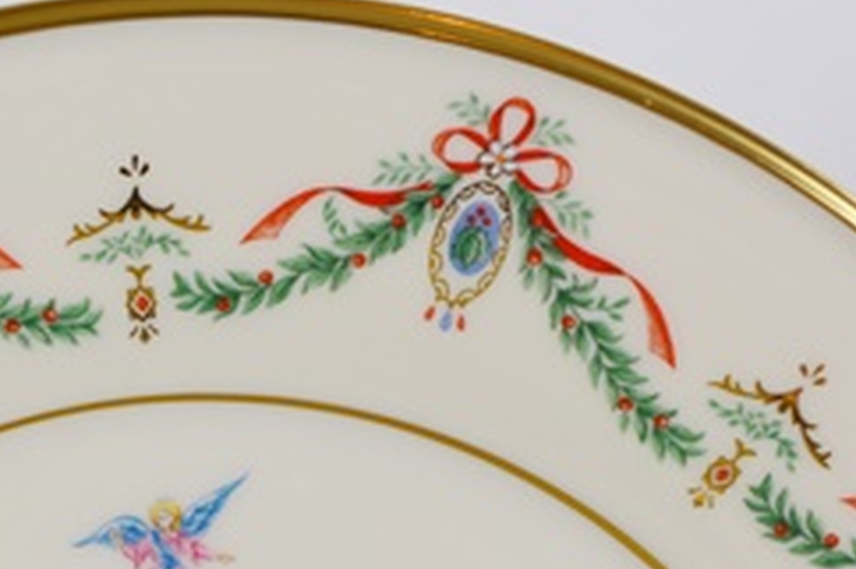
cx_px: 195
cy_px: 594
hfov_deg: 29.5
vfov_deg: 19.6
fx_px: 1592
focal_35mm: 67
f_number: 5.6
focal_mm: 18
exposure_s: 1/125
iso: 220
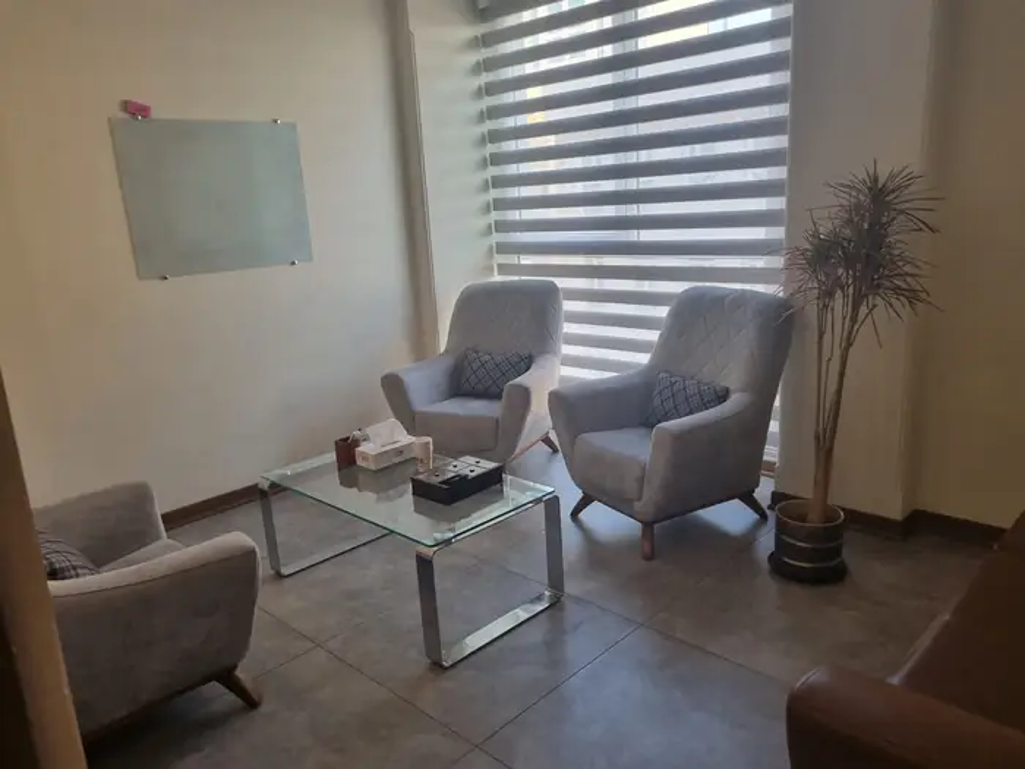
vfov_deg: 53.1
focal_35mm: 26
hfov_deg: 67.3
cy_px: 384
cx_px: 512
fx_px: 770
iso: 160
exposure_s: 1/100
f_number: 1.8
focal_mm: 5.4
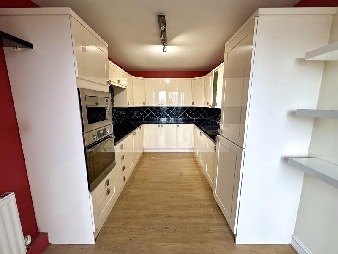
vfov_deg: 85.7
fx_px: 137
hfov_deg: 102.1
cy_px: 127
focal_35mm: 14
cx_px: 169
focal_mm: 2.22
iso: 250
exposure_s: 1/50
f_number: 2.2
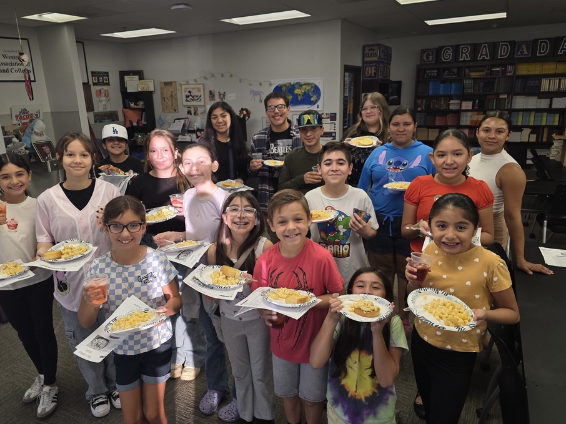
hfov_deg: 67.3
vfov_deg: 53.0
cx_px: 268
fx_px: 425
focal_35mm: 26
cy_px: 218
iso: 100
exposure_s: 1/100
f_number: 1.7
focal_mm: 6.3
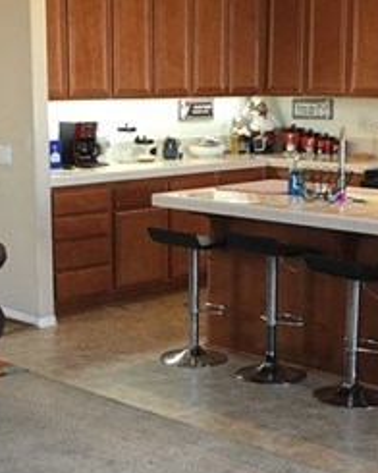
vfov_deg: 25.7
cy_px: 274
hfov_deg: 20.7
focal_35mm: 74
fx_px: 1035
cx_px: 168
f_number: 2.2
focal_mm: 4.15
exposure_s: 1/15
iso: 50
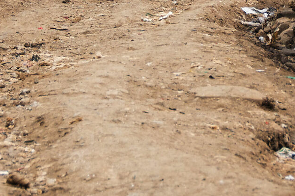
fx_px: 2897
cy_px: -105
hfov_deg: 5.8
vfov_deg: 3.9
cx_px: 282
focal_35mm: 354
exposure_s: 1/800
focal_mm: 62
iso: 200
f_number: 4.8
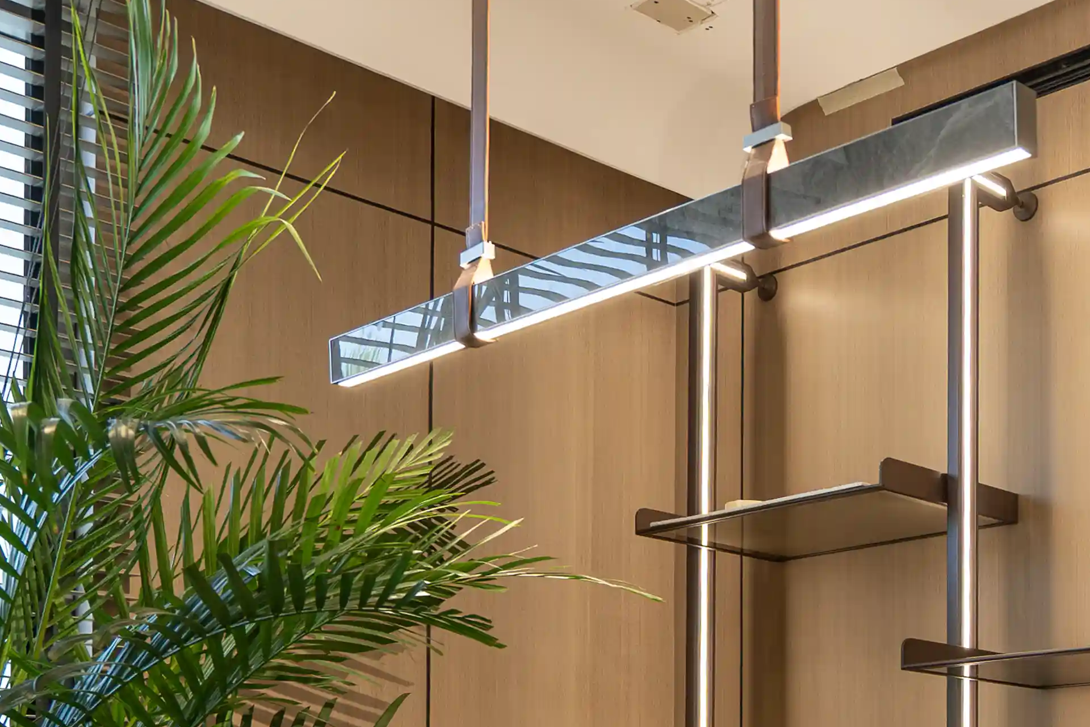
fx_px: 1514
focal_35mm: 50
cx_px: 1040
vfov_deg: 23.5
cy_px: 973
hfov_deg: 36.4
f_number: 4
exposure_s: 1/100
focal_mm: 16
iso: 800
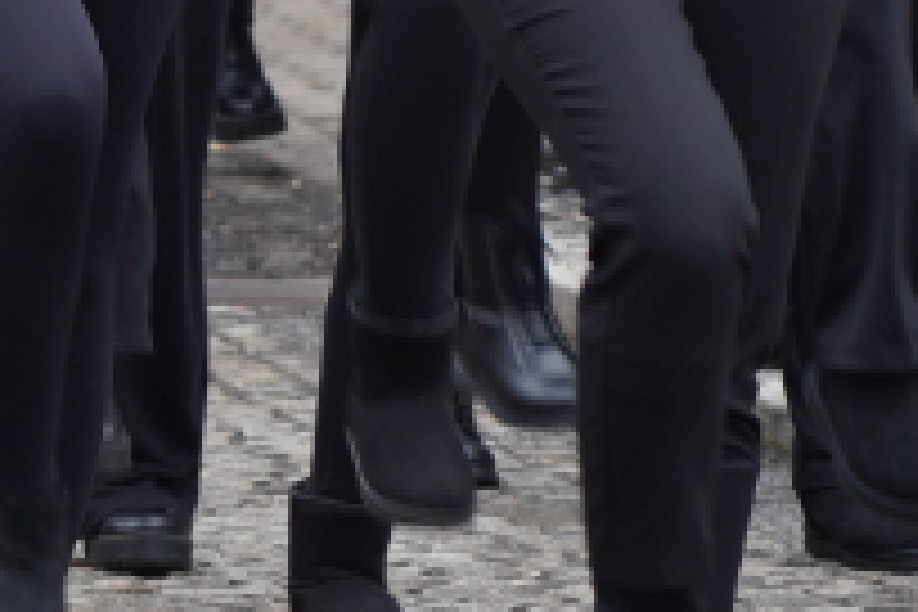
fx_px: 17058
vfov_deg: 2.1
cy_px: -263
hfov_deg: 3.1
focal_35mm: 669
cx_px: -302
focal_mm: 105
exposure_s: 1/100
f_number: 4
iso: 200
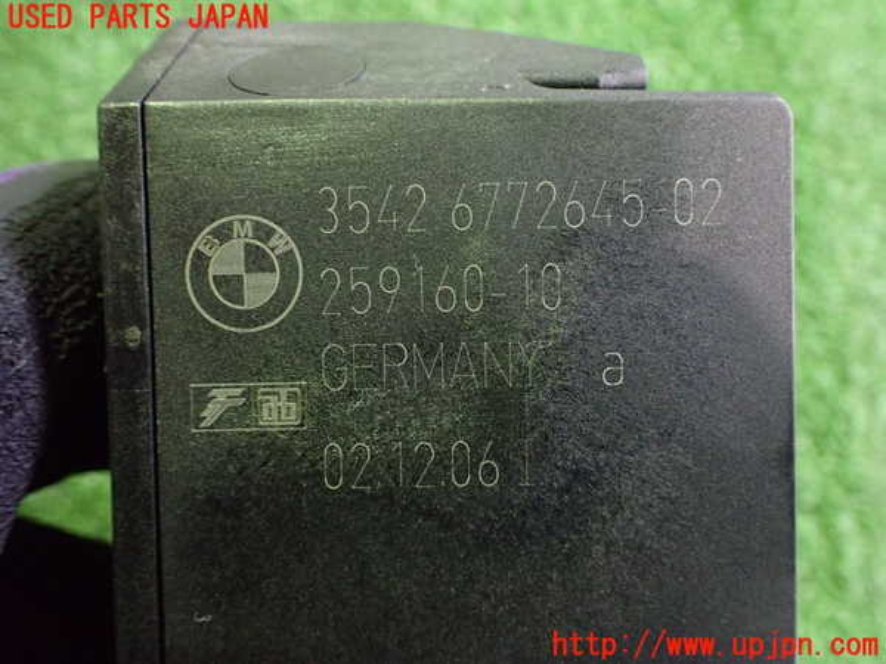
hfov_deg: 60.0
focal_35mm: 30
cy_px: 332
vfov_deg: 46.8
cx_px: 443
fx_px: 768
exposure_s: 1/30
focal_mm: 5.4
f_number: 2.3
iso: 1000
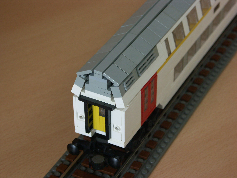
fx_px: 781
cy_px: 89
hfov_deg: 17.3
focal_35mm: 114
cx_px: 118
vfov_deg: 13.0
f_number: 3.5
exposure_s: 1/25
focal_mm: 29.07
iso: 125
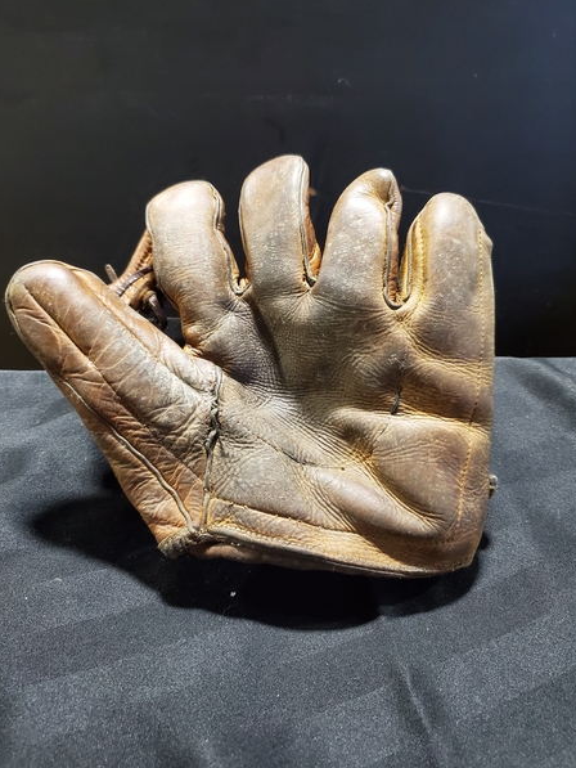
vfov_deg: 65.3
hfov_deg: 51.4
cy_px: 374
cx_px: 292
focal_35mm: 27
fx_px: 599
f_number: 1.5
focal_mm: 4.3
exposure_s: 1/40
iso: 400
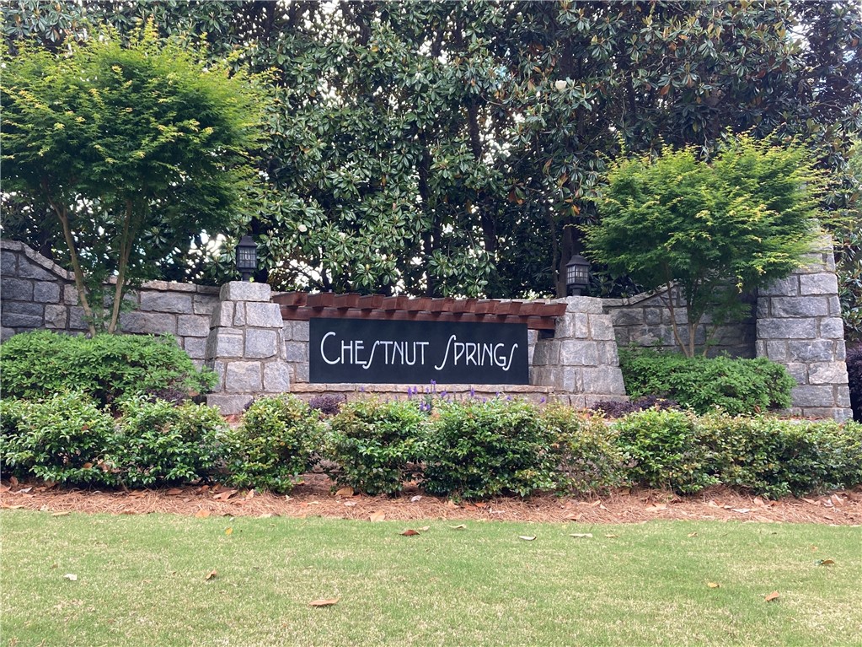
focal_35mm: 28
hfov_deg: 63.4
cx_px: 431
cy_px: 324
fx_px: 697
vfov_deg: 49.7
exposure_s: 1/121
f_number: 1.8
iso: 32
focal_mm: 3.99
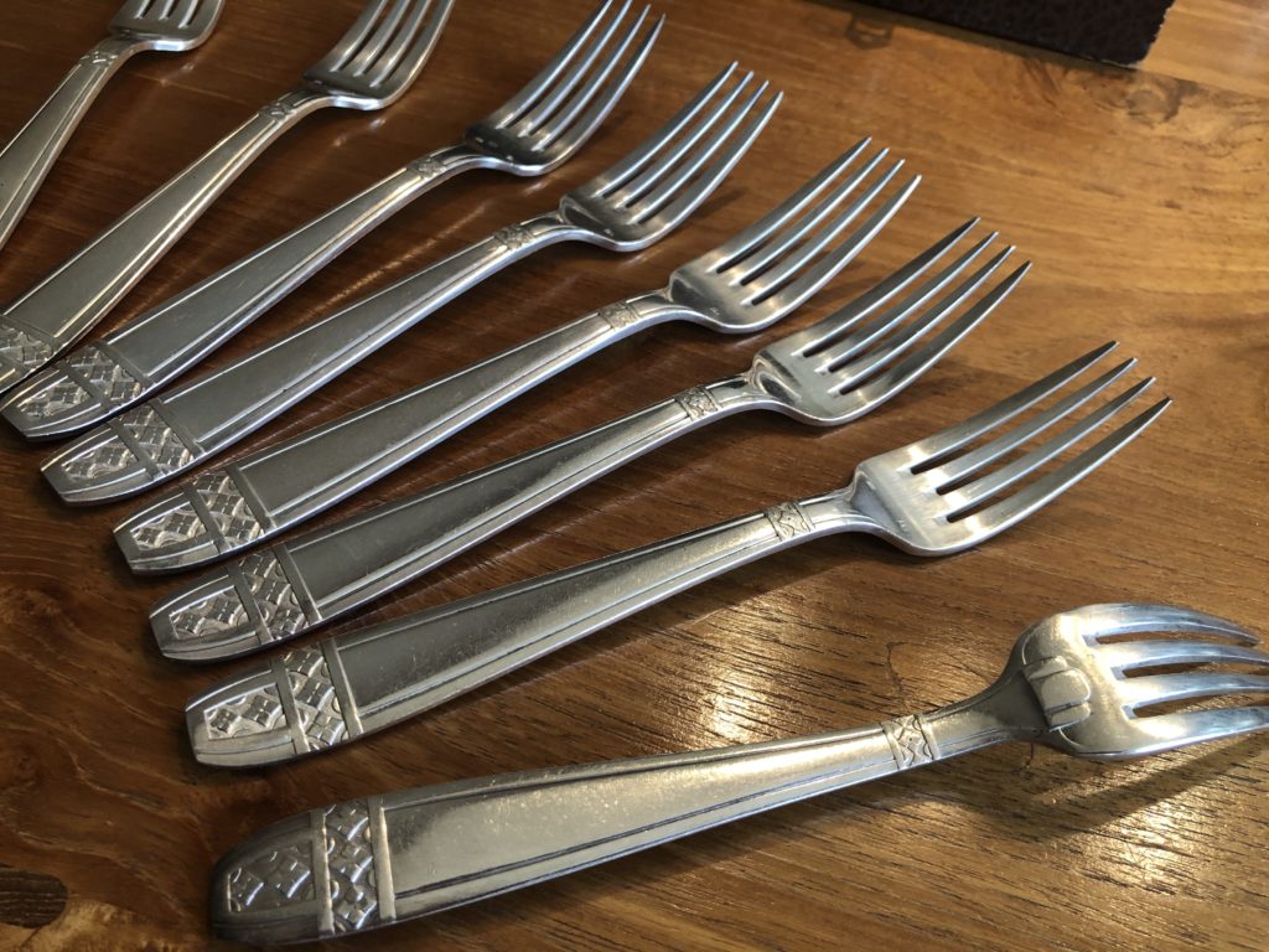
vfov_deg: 49.7
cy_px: 476
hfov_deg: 63.4
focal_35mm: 28
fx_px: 1026
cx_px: 634
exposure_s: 1/17
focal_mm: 4
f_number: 1.8
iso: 40
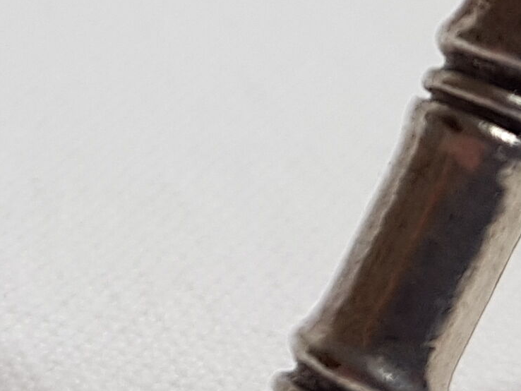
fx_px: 2138
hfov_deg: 13.4
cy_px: -110
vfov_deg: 10.2
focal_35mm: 142
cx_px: -148
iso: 50
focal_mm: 4.2
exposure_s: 1/100
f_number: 1.7
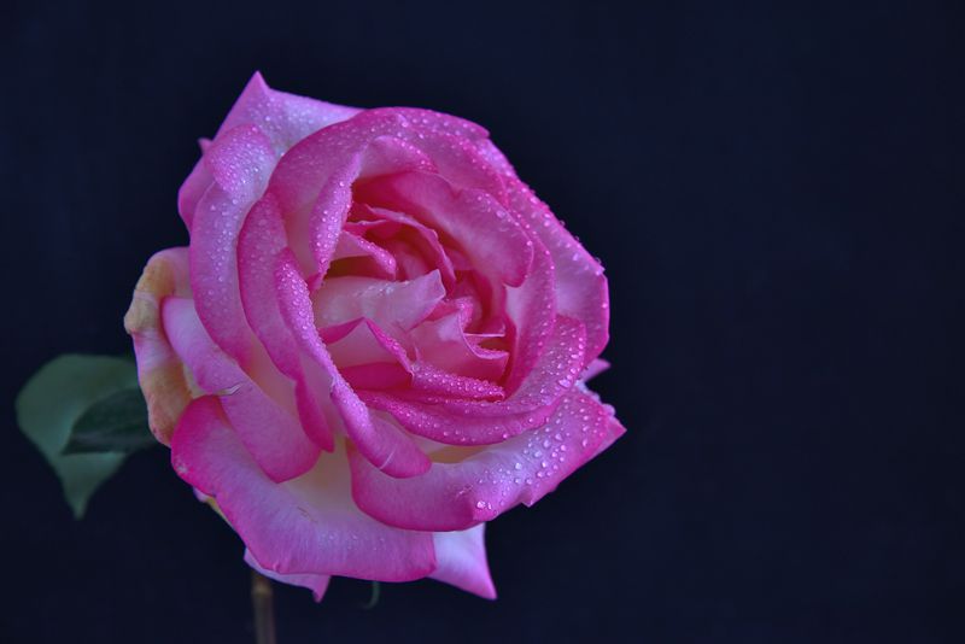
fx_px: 3218
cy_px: 322
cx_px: 482
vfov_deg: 11.4
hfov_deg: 17.1
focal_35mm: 120
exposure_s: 1/40
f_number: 8
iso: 200
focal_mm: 120
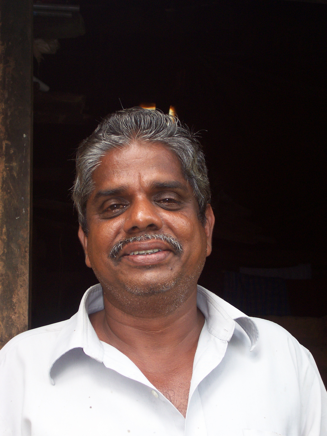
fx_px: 819
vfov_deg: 29.8
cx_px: 164
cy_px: 218
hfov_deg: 22.6
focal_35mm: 65
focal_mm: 10.8
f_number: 3.6
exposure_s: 1/78.4
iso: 80
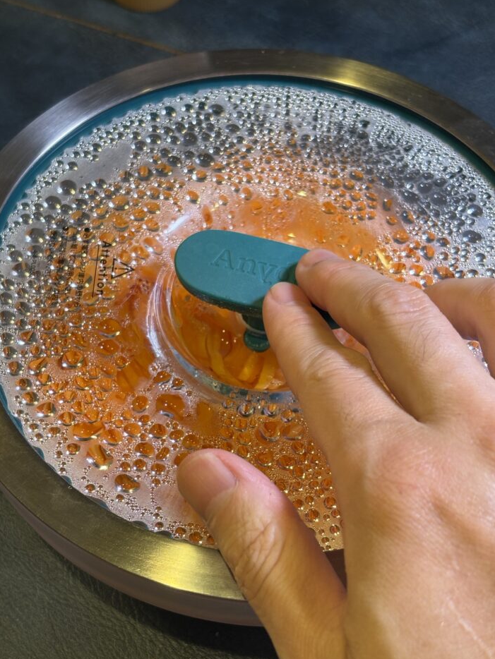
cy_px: 358
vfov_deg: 33.8
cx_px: 225
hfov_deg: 25.7
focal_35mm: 57
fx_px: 1086
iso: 64
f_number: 1.6
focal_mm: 5.96
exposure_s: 1/60
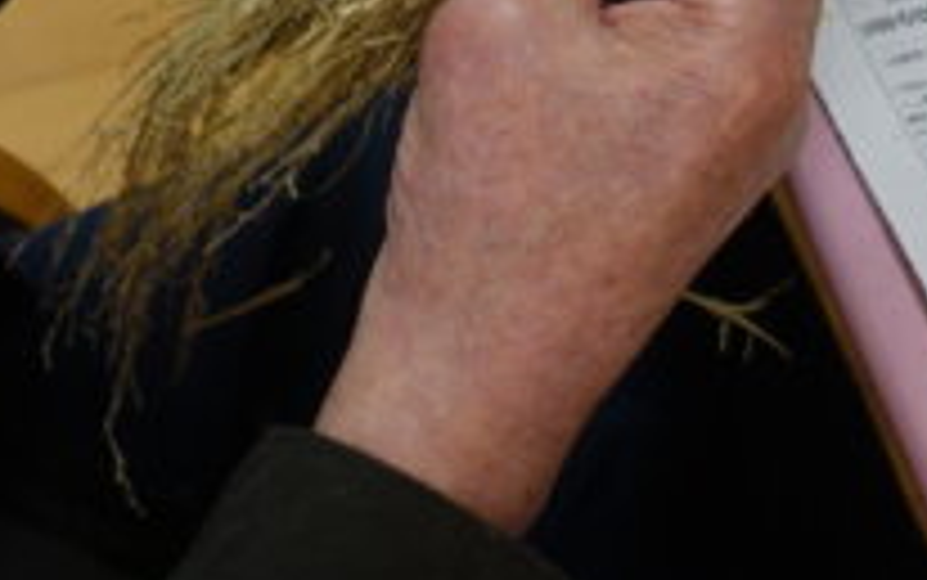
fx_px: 2705
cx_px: 976
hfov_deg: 18.8
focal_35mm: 107
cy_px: -297
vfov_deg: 11.7
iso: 125
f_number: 2.8
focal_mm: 13.34
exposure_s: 1/40
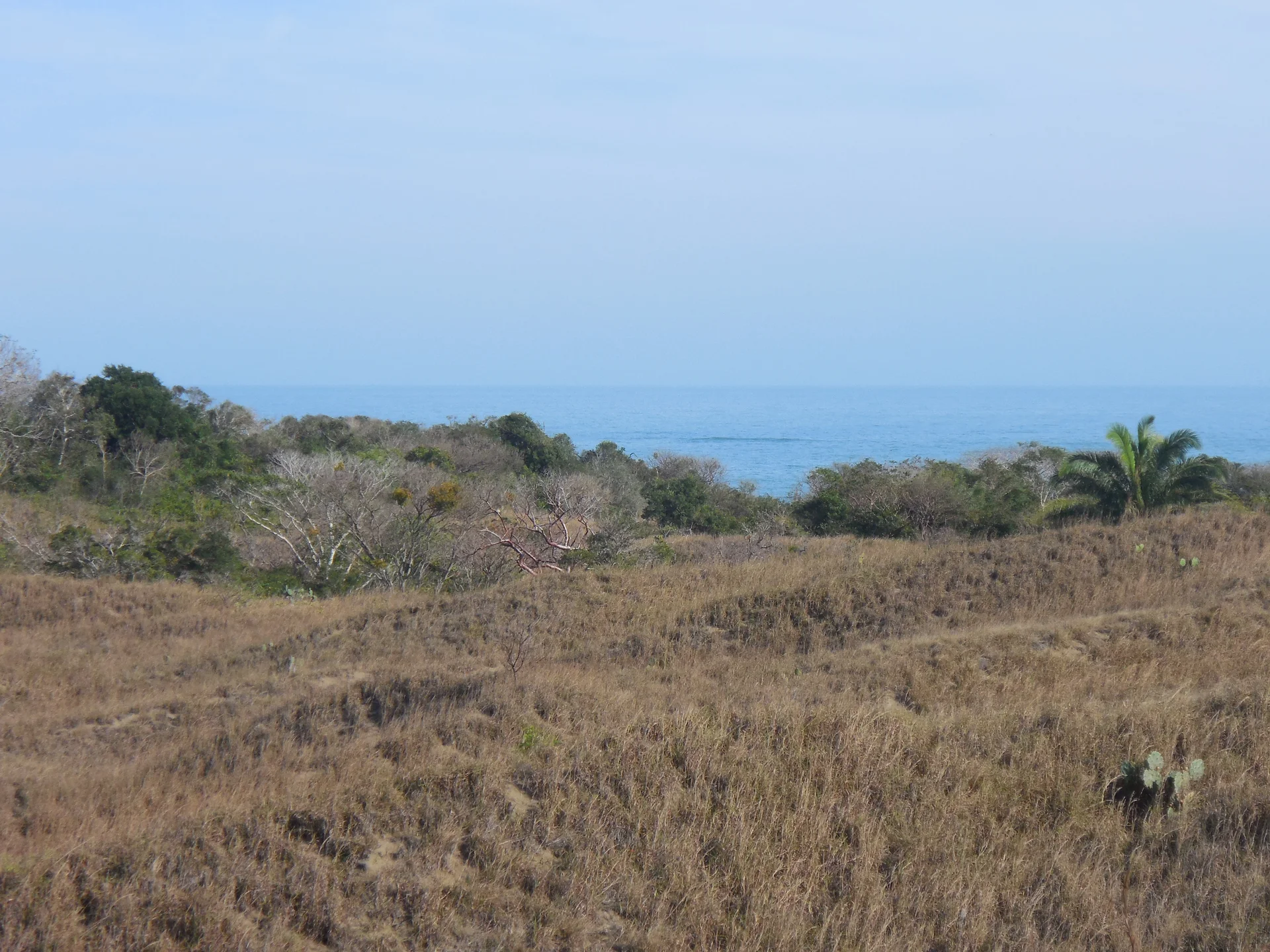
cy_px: 476
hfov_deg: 18.7
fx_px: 3852
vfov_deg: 14.1
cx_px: 635
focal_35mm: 105
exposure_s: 1/640
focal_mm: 18.7
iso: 125
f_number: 5
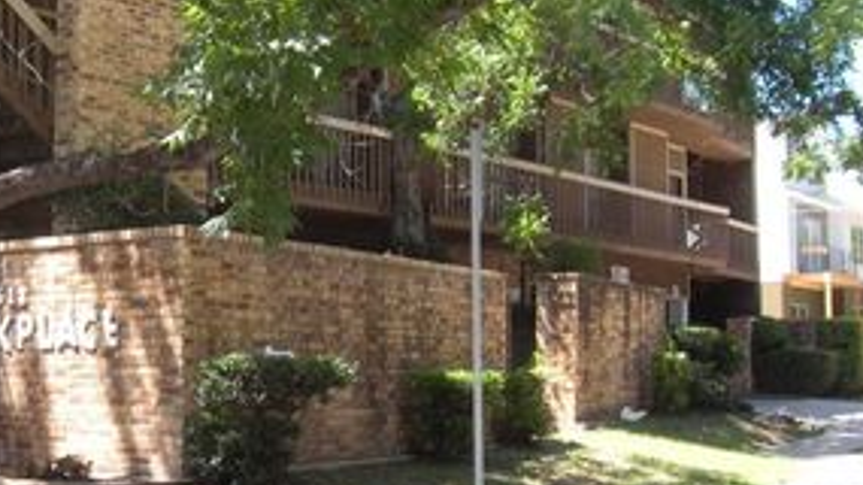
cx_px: 321
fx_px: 1532
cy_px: 223
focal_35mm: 67
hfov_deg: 31.3
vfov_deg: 18.0
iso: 64
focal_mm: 5.9
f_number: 3.8
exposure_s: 1/78.1
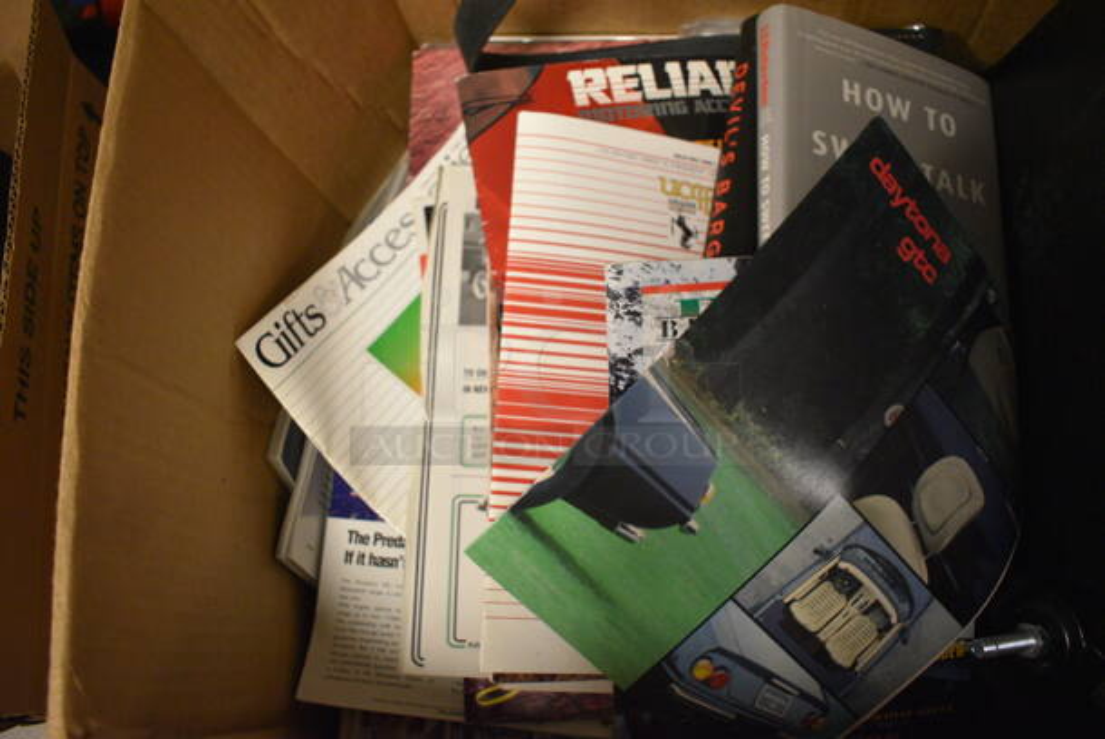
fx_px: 830
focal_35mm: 27
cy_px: 370
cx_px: 552
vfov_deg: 48.0
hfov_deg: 67.3
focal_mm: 18
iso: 3200
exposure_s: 1/125
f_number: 3.5
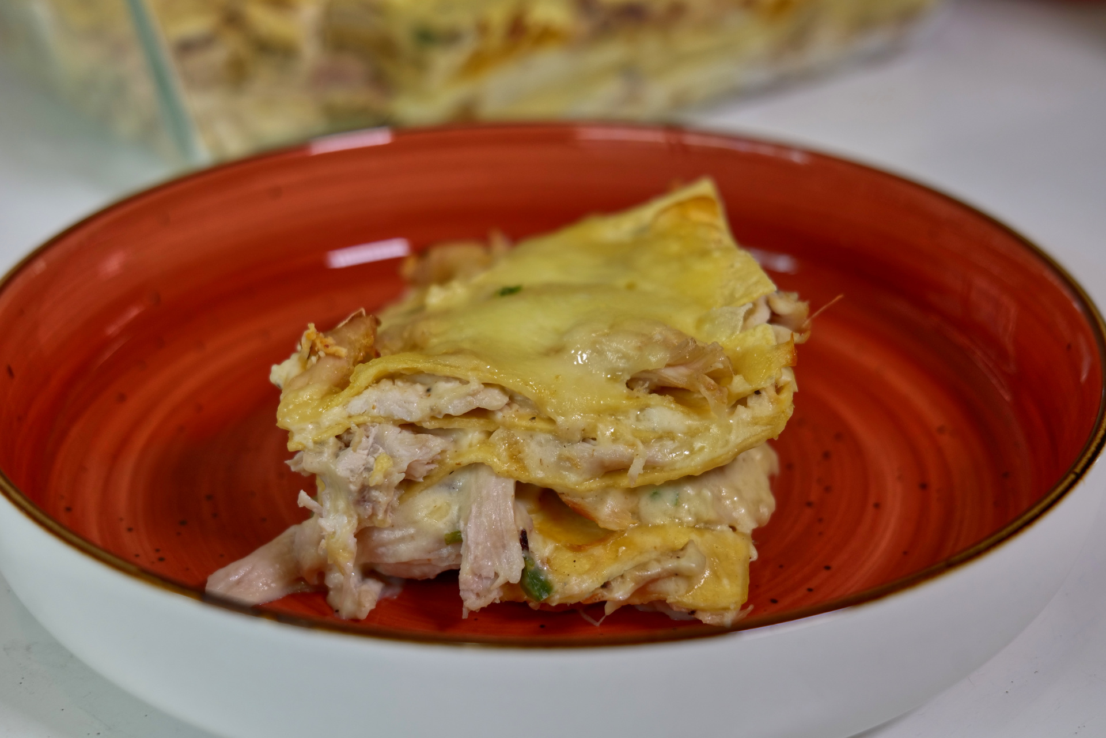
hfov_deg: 33.4
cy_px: 369
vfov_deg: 22.6
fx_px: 1843
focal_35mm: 60
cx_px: 553
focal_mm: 60
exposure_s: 1/80
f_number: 5.6
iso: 320
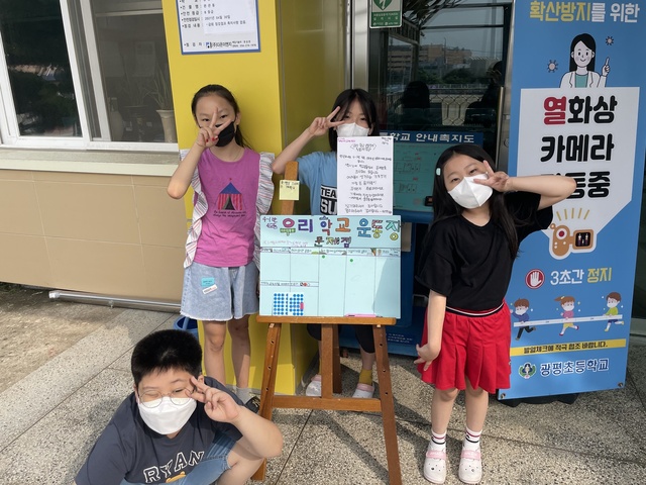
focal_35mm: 26
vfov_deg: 53.1
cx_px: 323
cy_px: 242
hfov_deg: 67.3
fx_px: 485
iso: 32
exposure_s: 1/1887
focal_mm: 4.2
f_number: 1.6
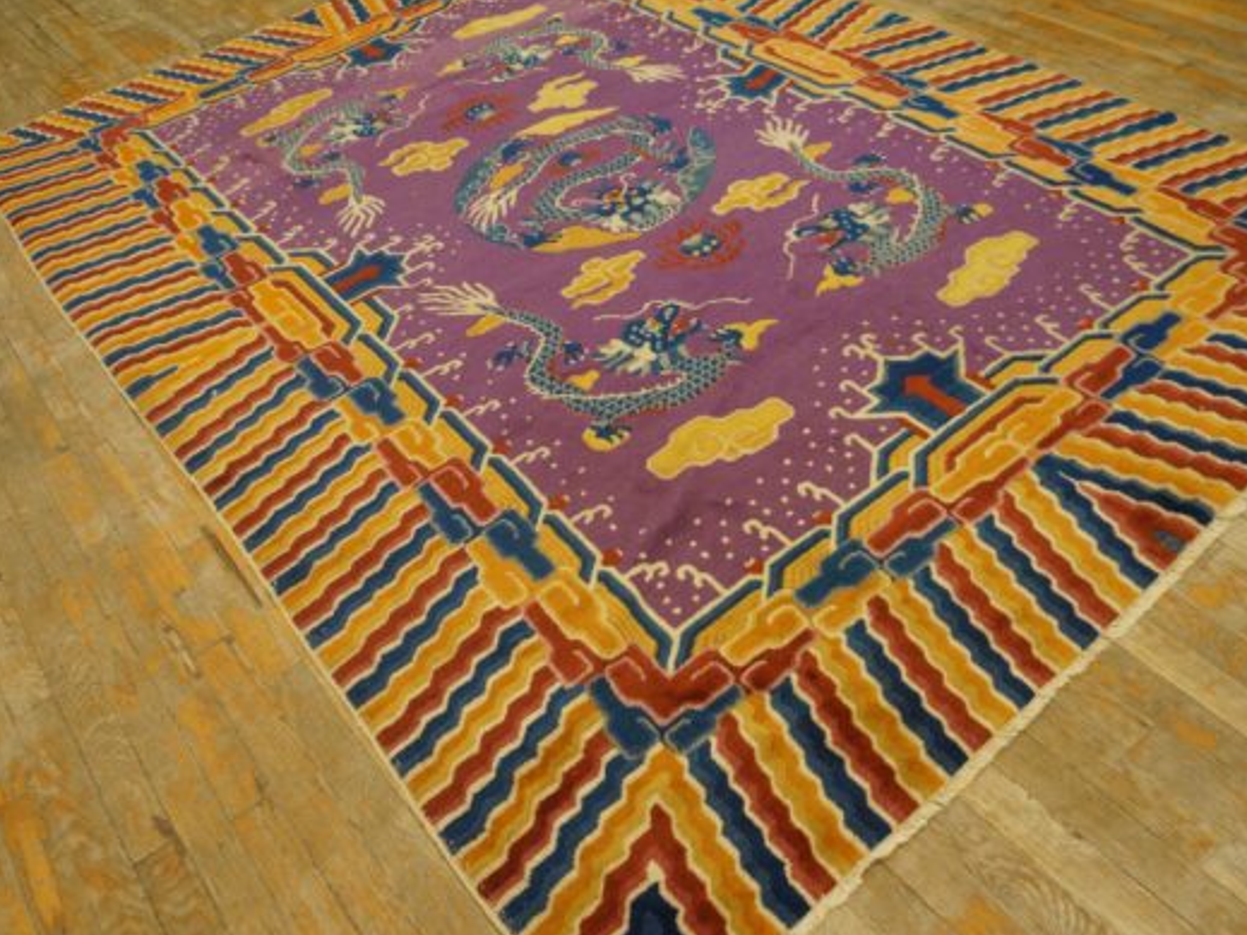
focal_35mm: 30
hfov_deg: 59.9
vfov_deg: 46.8
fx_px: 1080
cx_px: 668
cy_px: 472
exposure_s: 1/60
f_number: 4
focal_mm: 18
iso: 640
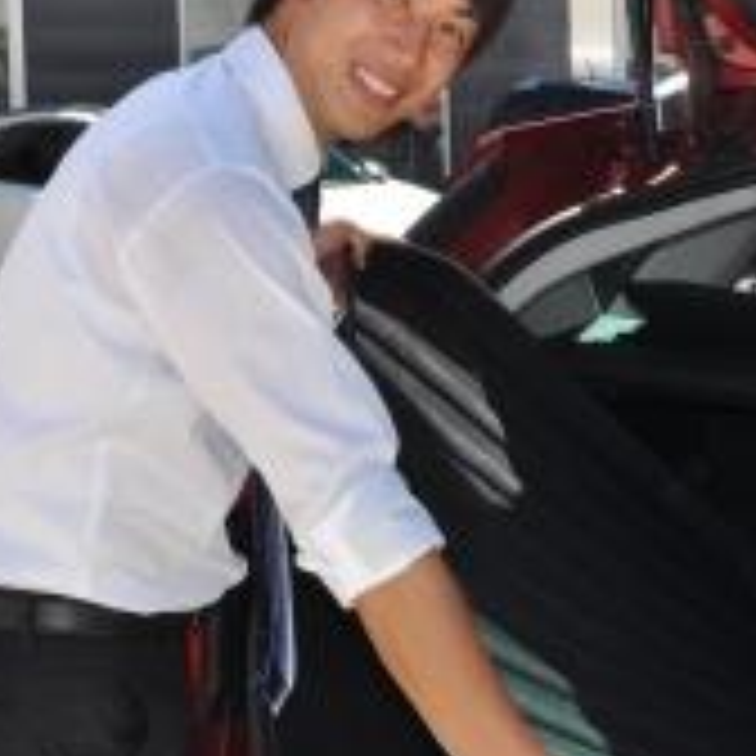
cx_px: 544
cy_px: 261
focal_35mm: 119
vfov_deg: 14.6
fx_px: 2944
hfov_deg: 14.6
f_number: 10
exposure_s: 1/200
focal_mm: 35
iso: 200
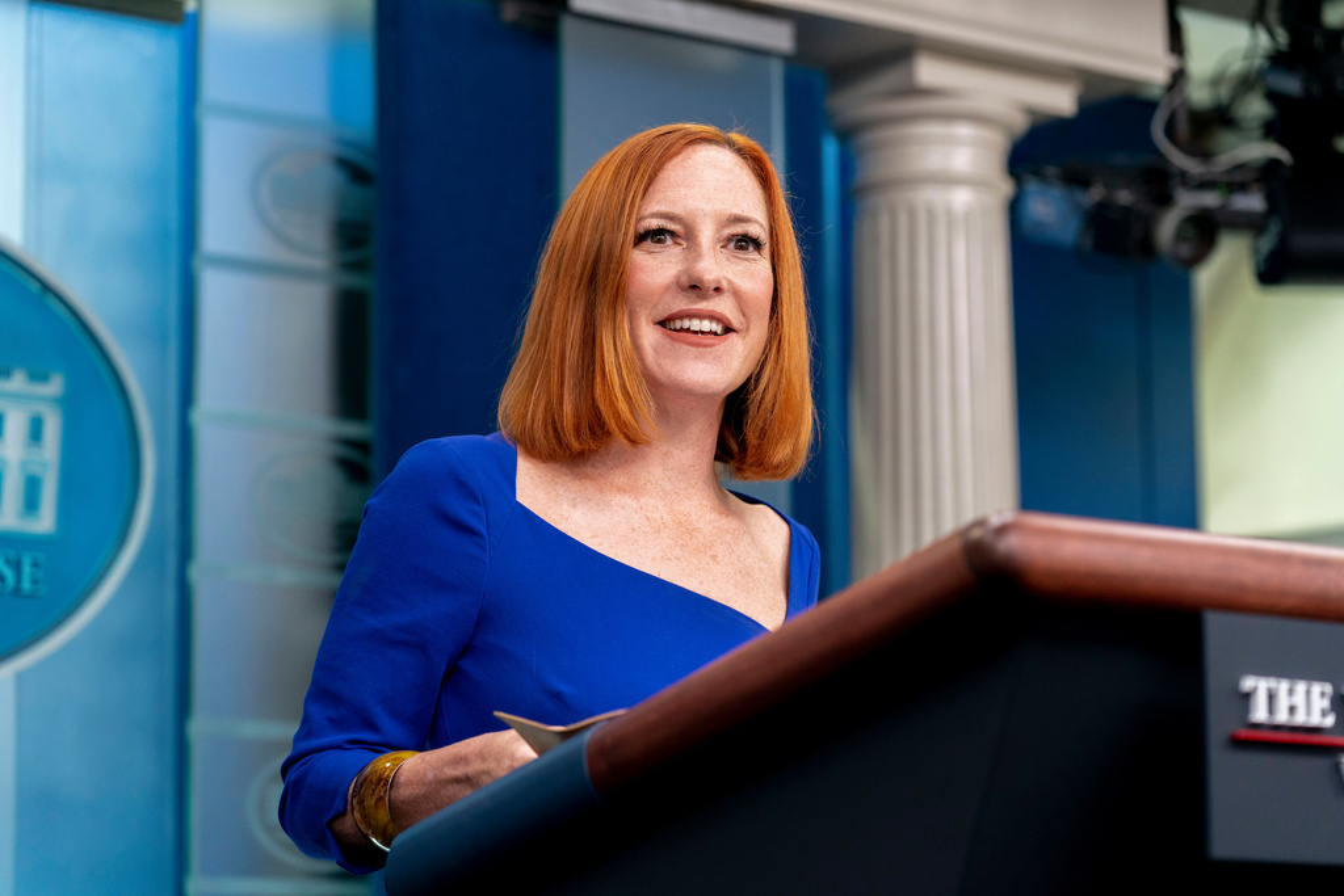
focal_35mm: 103
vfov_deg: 13.3
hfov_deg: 19.8
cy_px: 448
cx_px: 672
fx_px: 3846
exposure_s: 1/320
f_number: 3.5
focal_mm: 103
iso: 2000
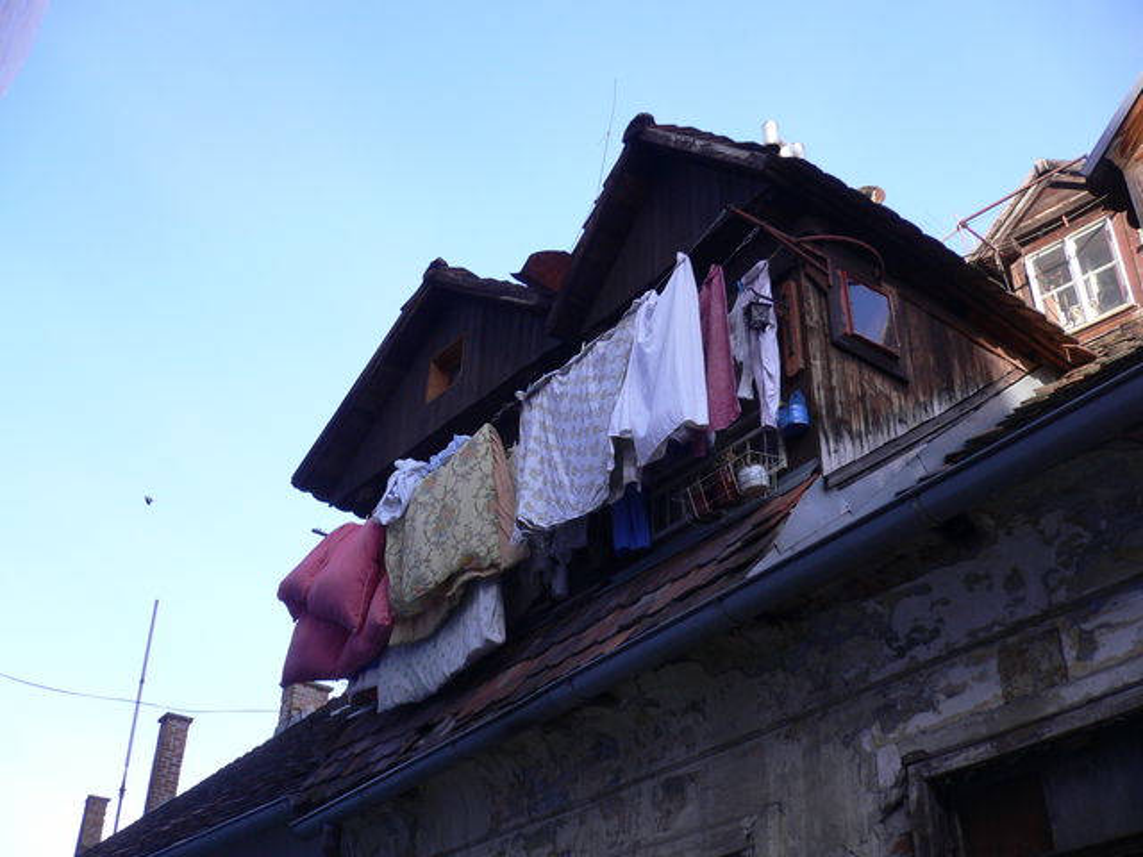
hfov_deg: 52.6
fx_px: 1156
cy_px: 428
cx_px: 572
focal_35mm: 35
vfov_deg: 40.7
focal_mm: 5.8
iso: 80
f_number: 2.8
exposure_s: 1/320
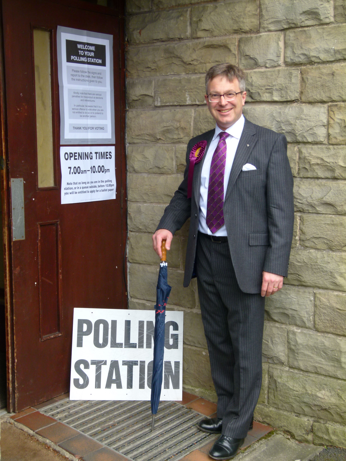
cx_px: 173
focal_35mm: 52
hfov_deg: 28.0
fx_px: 693
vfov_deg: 36.8
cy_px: 230
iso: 100
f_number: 3.6
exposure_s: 1/100
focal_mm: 9.4
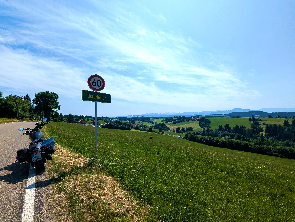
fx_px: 137
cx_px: 148
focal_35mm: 16
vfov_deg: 78.2
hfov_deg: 94.4
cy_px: 111
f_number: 2.2
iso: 56
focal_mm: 2.35
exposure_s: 1/3322
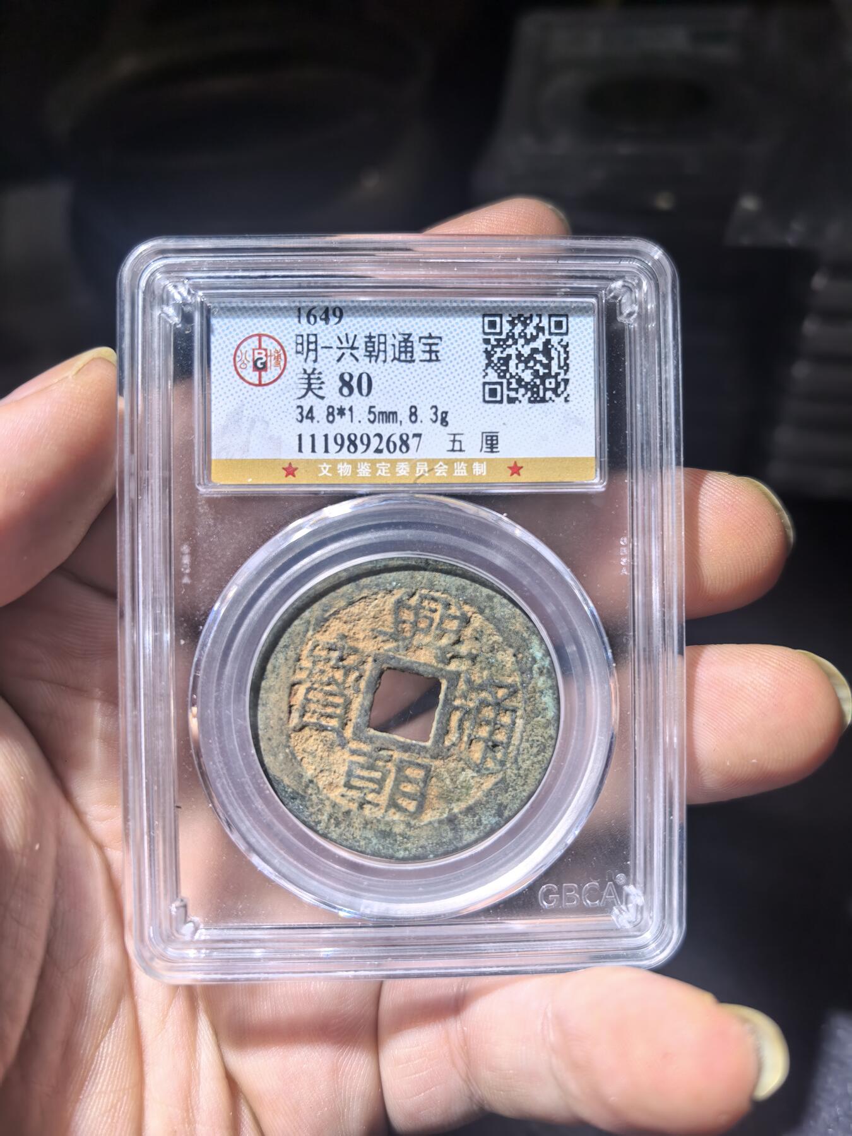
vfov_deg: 65.3
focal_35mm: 27
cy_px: 568
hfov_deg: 51.4
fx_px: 886
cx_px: 426
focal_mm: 8.5
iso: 50
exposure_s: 1/163
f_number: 2
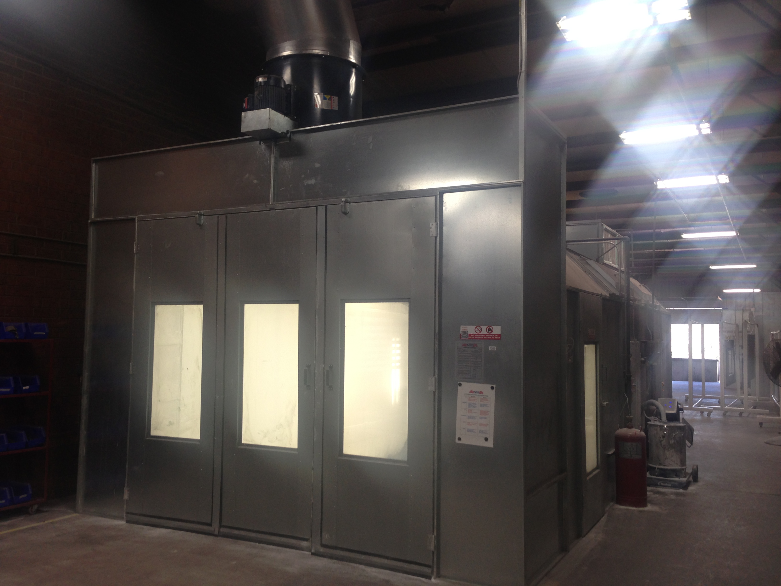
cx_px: 390
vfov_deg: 42.9
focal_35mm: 33
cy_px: 293
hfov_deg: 55.4
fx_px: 745
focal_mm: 4.13
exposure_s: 1/24
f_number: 2.4
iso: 50
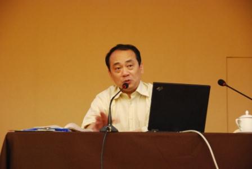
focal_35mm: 123
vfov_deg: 11.2
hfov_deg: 16.6
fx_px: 862
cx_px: 126
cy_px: 84
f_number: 5.3
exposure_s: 1/15
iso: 1600
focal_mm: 82
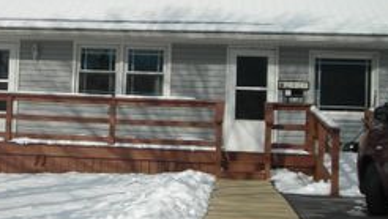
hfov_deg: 25.0
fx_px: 865
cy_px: 53
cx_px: 98
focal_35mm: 84
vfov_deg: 14.4
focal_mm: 6.3
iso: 50
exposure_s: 1/431
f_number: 6.4
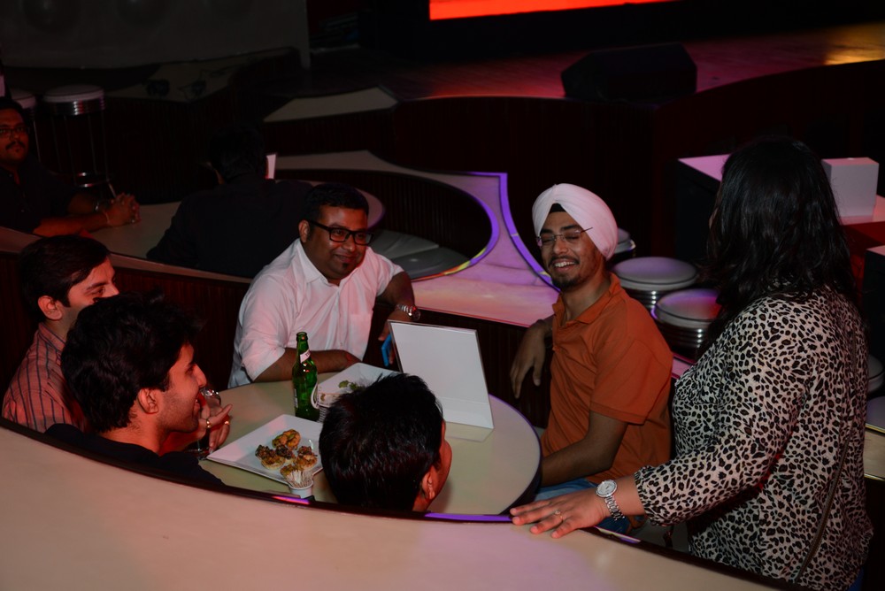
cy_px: 296
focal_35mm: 48
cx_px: 442
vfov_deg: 28.1
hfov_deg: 41.1
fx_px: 1181
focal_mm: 48
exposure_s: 1/125
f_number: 4.5
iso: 1000
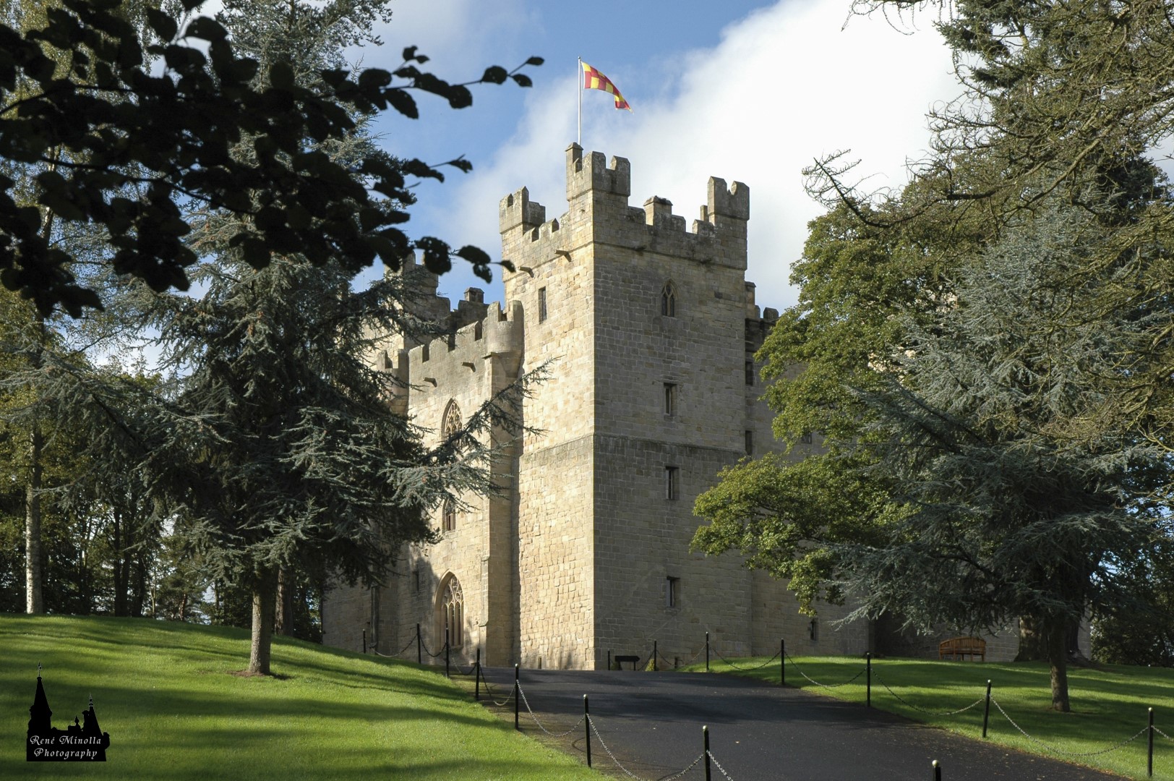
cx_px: 587
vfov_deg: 20.6
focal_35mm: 66
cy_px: 390
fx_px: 2151
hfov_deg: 30.5
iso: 200
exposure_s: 1/250
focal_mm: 44
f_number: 8
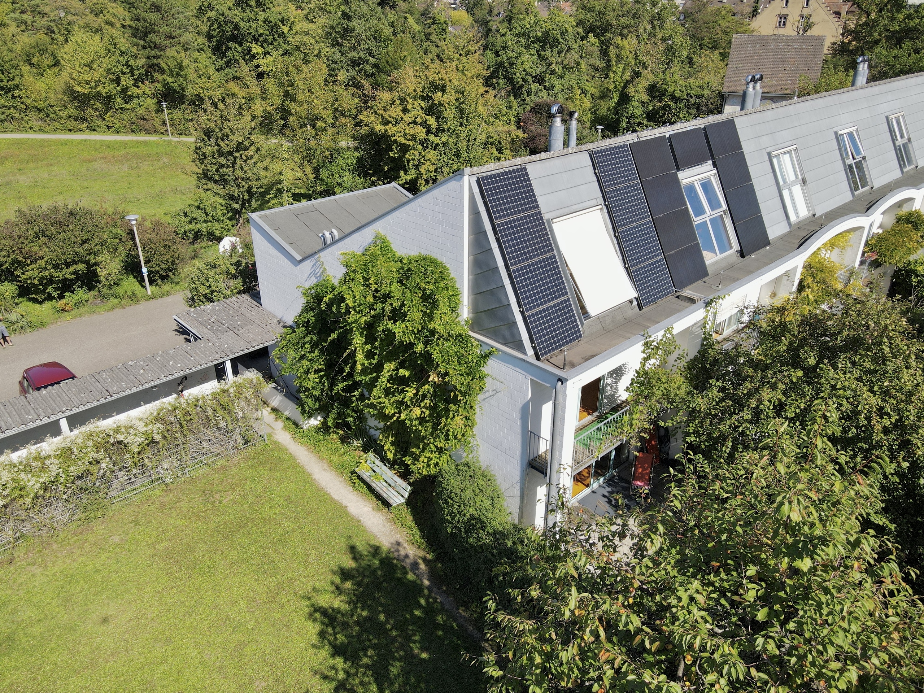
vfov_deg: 56.8
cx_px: 462
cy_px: 346
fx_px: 641
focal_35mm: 24
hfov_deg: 71.6
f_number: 2.8
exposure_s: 1/500
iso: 100
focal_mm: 4.5
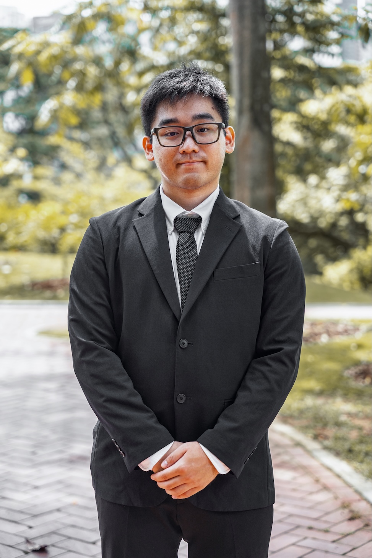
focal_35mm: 68
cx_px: 186
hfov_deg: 20.1
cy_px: 279
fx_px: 1048
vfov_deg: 29.8
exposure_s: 1/1000
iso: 400
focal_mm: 67.6
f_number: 2.8
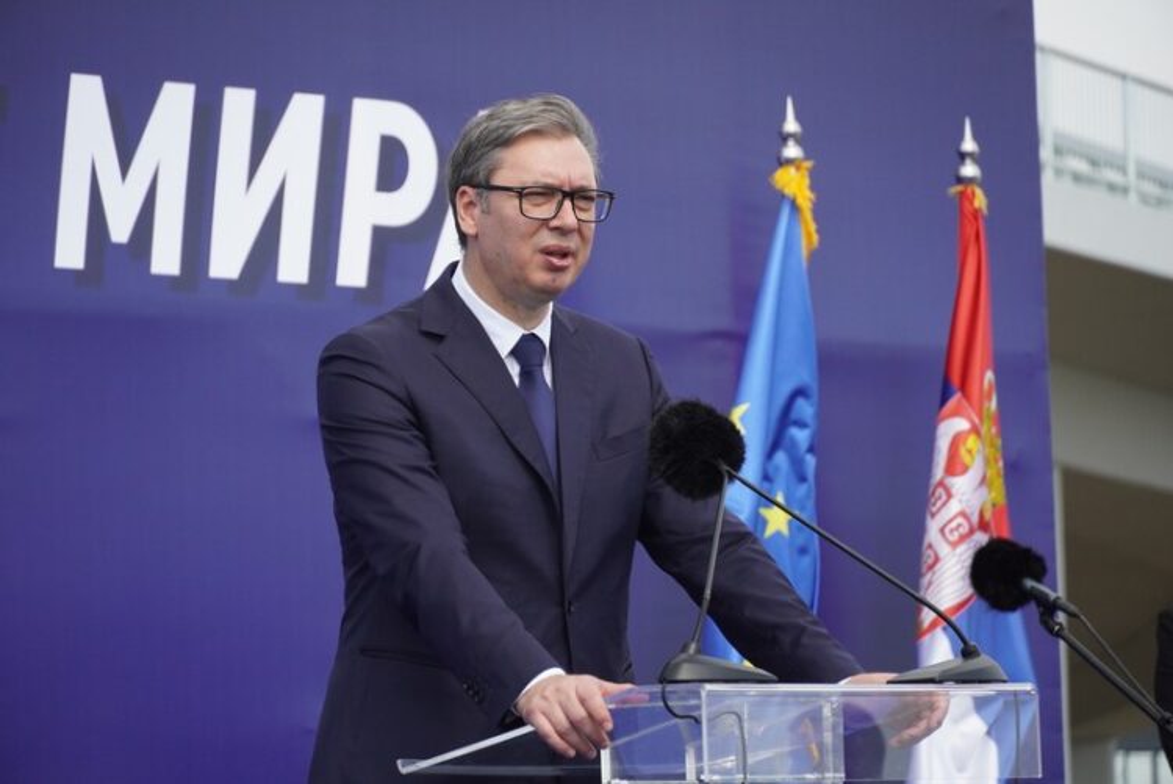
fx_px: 6015
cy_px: 392
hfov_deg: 11.1
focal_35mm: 184
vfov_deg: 7.5
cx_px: 586
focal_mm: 123
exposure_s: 1/2000
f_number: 5.6
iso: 800
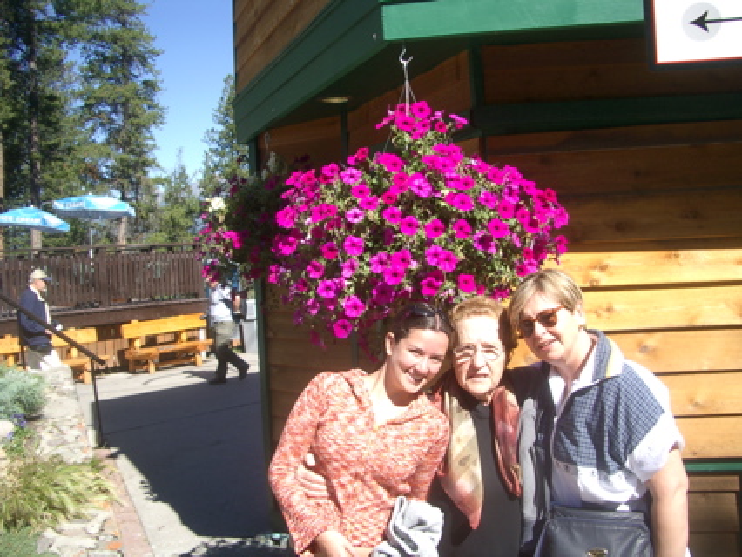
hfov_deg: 52.6
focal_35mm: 35
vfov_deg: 40.7
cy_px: 278
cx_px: 371
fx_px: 751
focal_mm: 5.8
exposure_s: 1/800
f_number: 2.6
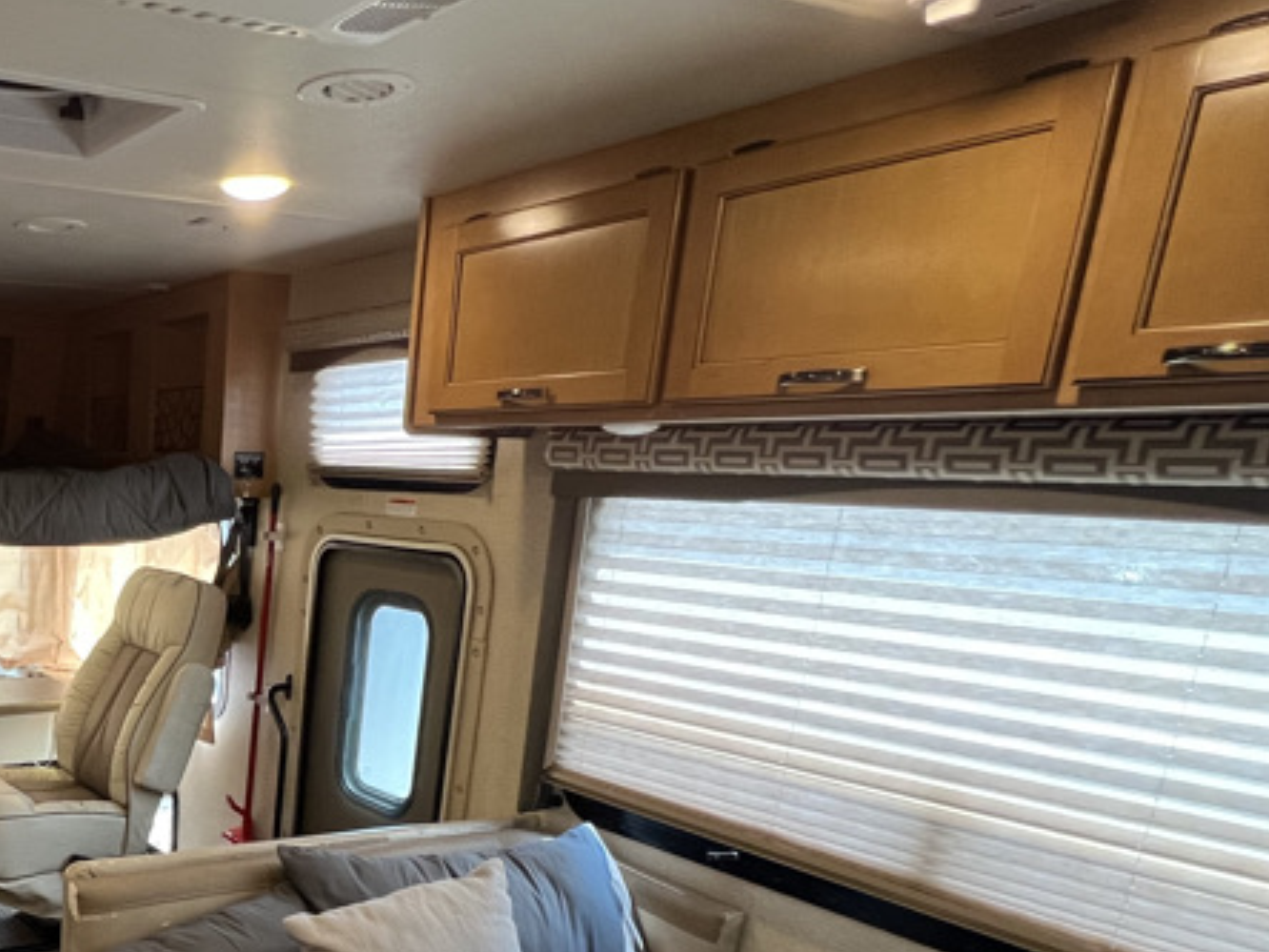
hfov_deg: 50.8
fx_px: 1100
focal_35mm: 30
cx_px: 57
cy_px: 792
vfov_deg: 44.0
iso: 250
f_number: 1.8
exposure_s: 1/94
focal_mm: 1.57
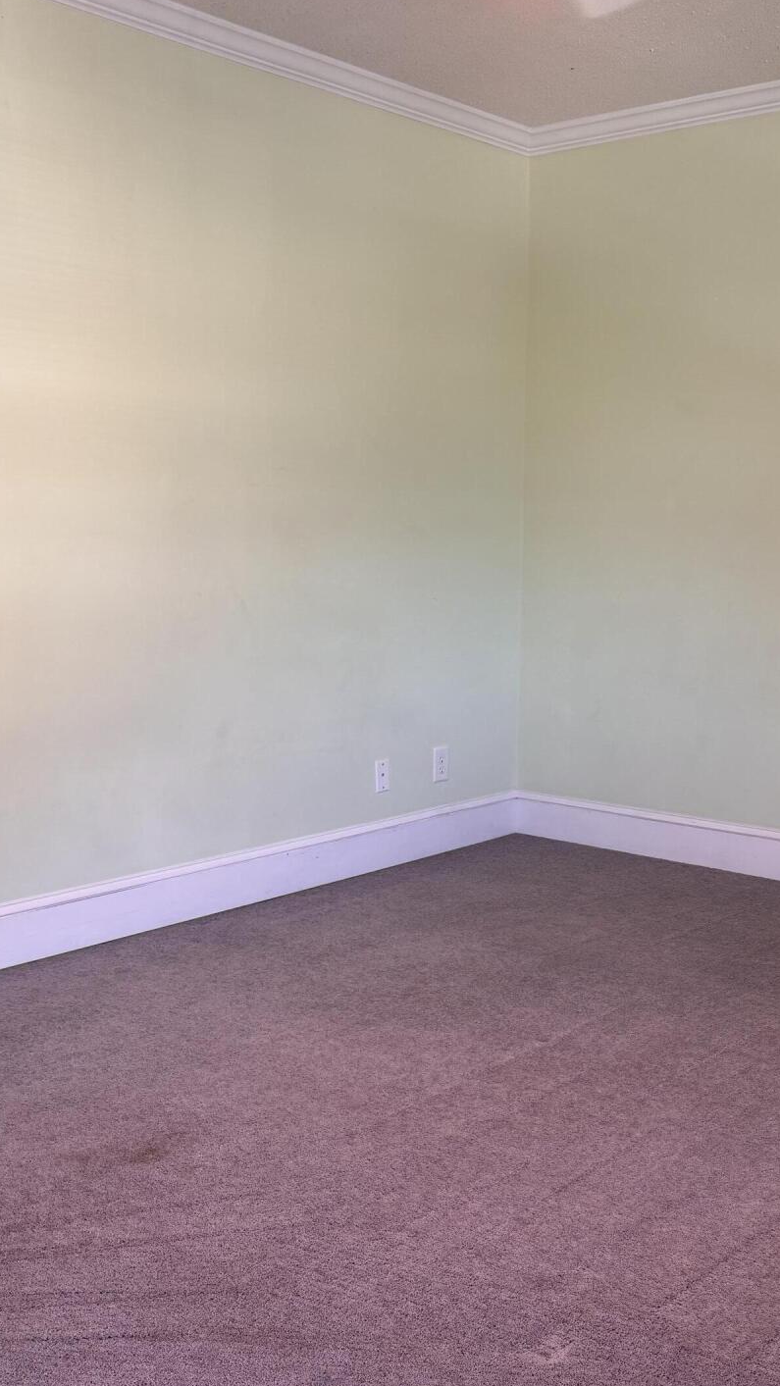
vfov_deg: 53.2
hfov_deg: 31.9
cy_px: 890
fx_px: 1360
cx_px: 475
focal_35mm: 37
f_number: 1.78
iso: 125
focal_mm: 6.76
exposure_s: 1/60
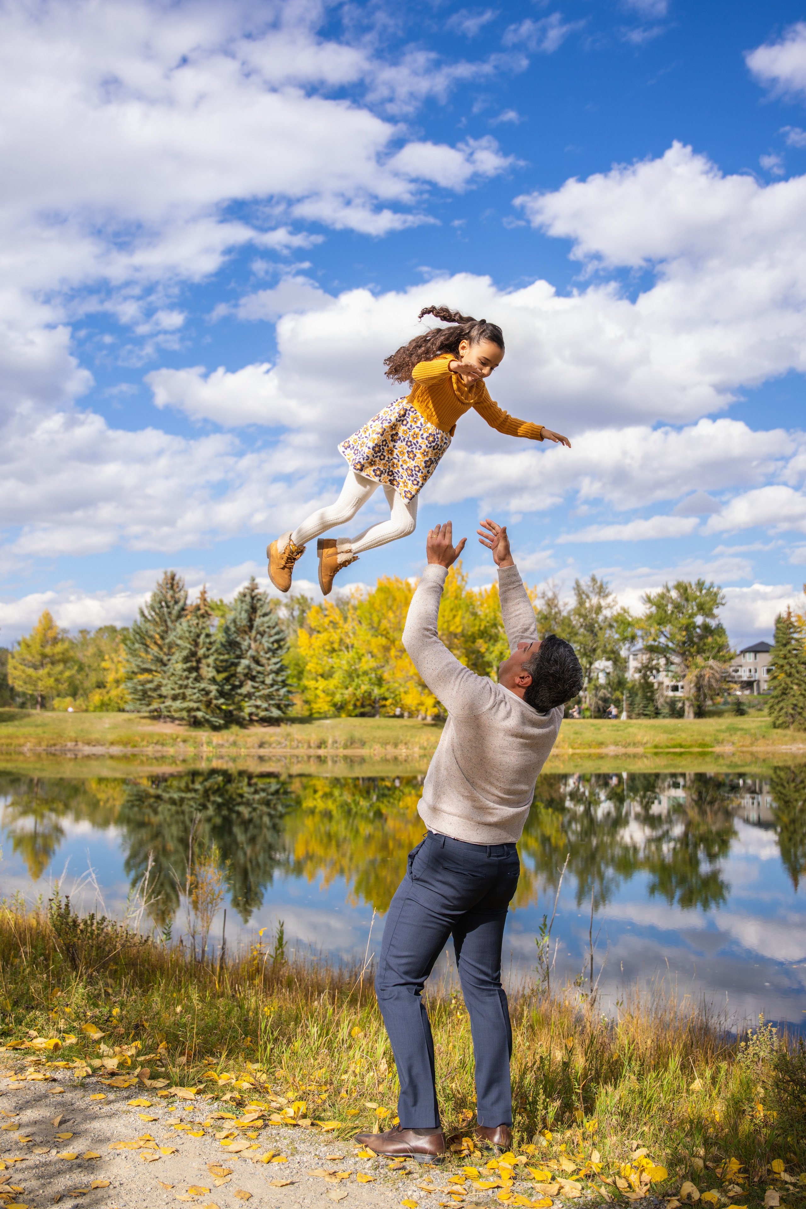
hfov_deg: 50.1
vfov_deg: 70.0
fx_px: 863
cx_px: 403
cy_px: 604
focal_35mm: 26
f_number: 2.8
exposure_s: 1/1250
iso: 125
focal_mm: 25.7
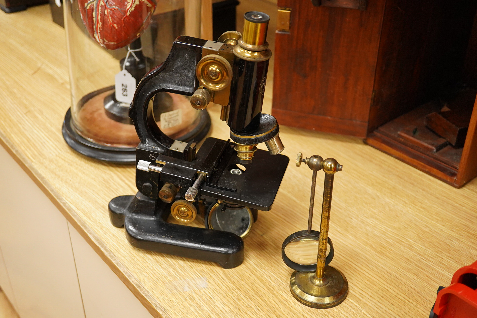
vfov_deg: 29.9
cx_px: 238
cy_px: 159
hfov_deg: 43.6
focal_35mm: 45
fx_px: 596
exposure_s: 1/250
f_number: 3.5
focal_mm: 30
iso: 2500
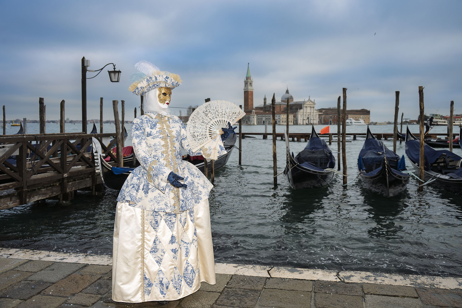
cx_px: 231
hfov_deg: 58.7
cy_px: 154
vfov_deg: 41.1
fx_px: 411
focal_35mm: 32
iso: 200
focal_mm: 32
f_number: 5.6
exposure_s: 1/200
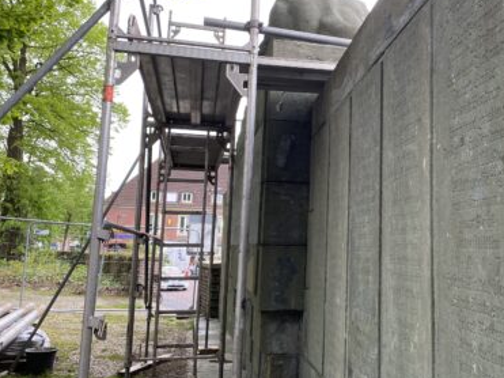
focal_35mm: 41
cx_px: 369
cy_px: 172
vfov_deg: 35.1
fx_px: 597
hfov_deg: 44.5
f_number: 1.8
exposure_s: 1/122
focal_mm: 4.25
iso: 40
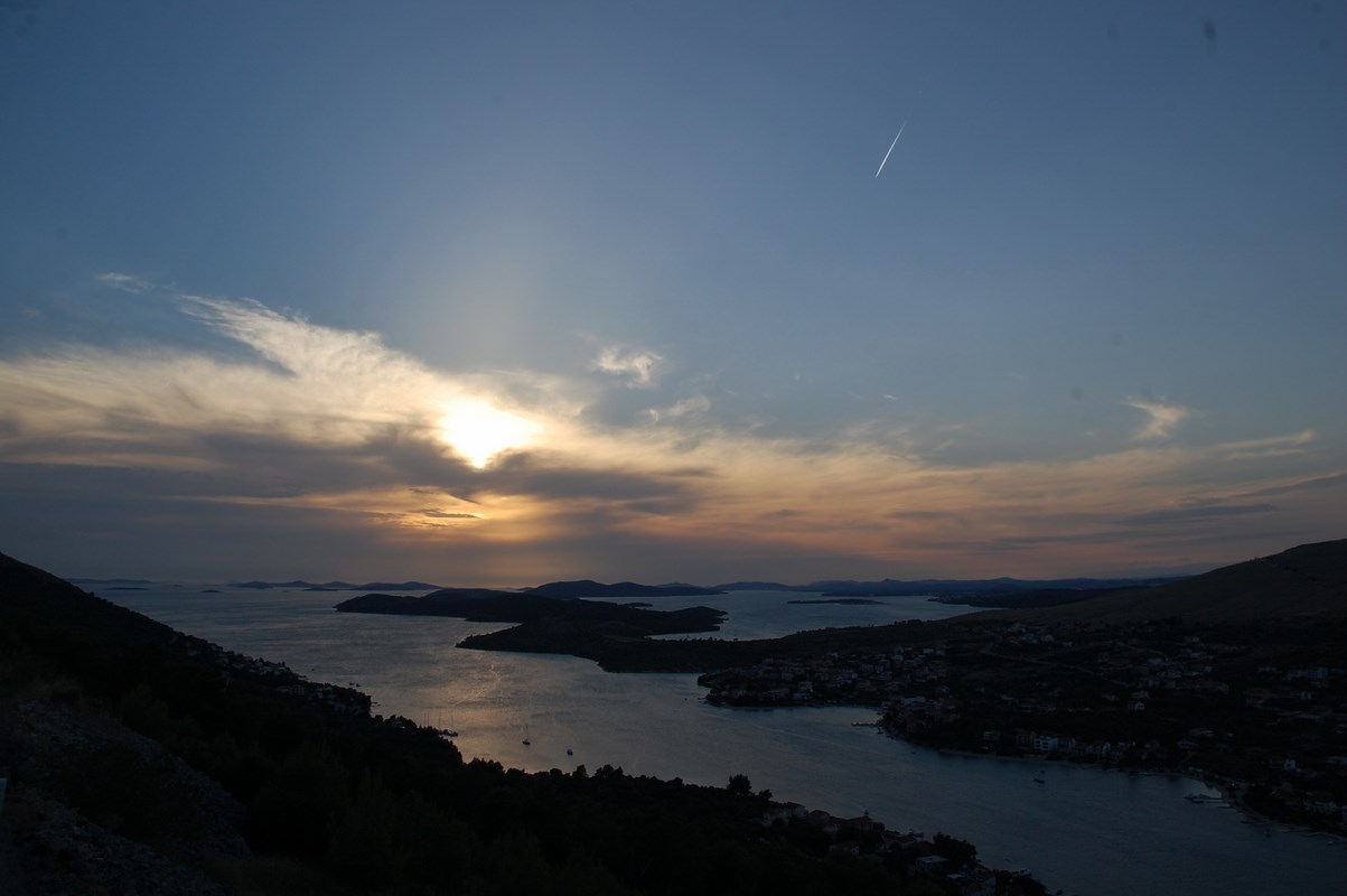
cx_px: 674
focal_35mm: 27
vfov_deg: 47.9
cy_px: 448
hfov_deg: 67.4
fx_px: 1009
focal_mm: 18
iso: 200
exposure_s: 1/320
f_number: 9
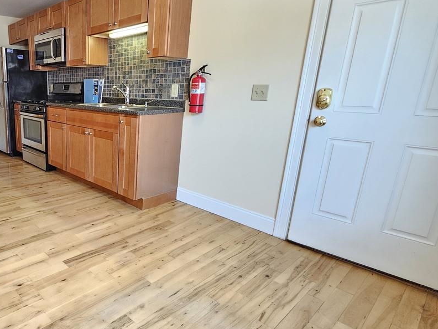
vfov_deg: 63.4
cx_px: 92
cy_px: 163
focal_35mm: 21
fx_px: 266
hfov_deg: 71.6
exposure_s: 1/40
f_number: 2.2
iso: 320
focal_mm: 2.2
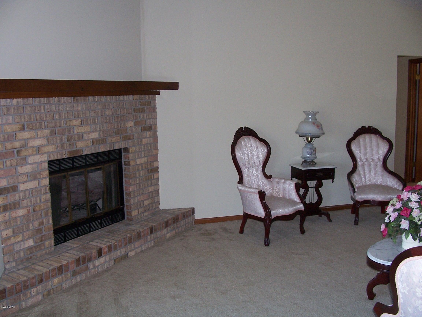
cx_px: 211
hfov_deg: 52.6
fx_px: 427
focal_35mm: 35
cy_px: 158
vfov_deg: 40.7
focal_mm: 6
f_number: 2.8
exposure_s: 1/60
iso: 140
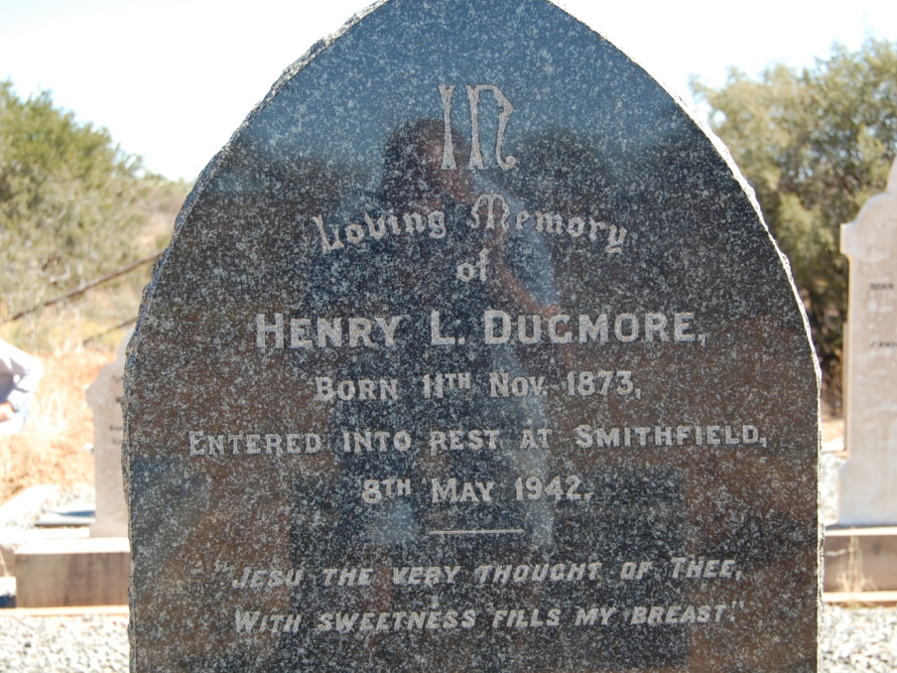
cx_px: 489
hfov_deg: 31.2
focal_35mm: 62
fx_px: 1607
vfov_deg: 23.7
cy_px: 337
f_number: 6.3
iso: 200
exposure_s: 1/160
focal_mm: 38
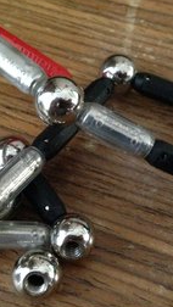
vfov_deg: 36.6
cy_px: 152
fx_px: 464
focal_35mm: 57
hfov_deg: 21.1
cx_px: 105
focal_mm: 4.12
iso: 800
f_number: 2.4
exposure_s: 1/15
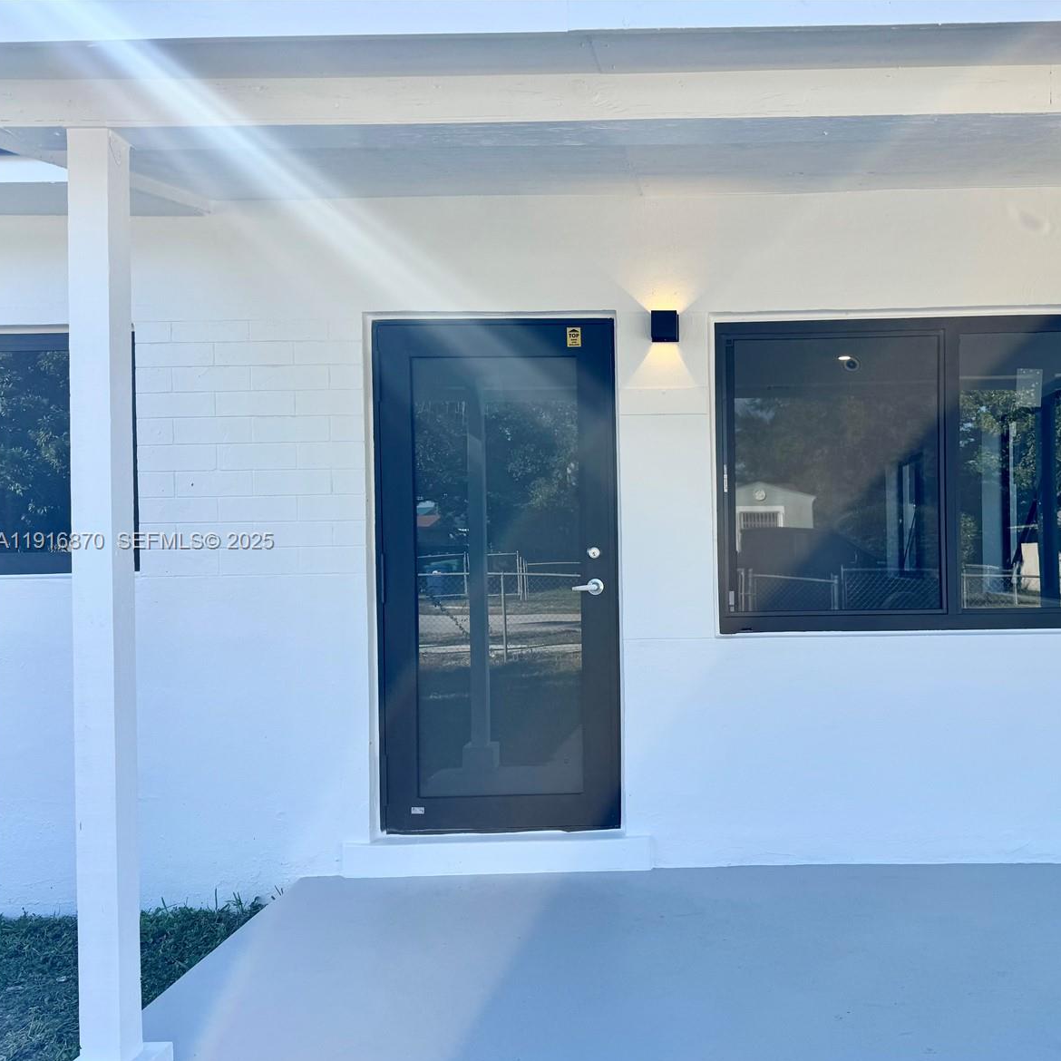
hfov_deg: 54.4
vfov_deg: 55.6
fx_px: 1006
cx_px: 716
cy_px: 542
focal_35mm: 29
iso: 80
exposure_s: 1/1425
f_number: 1.78
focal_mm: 6.76
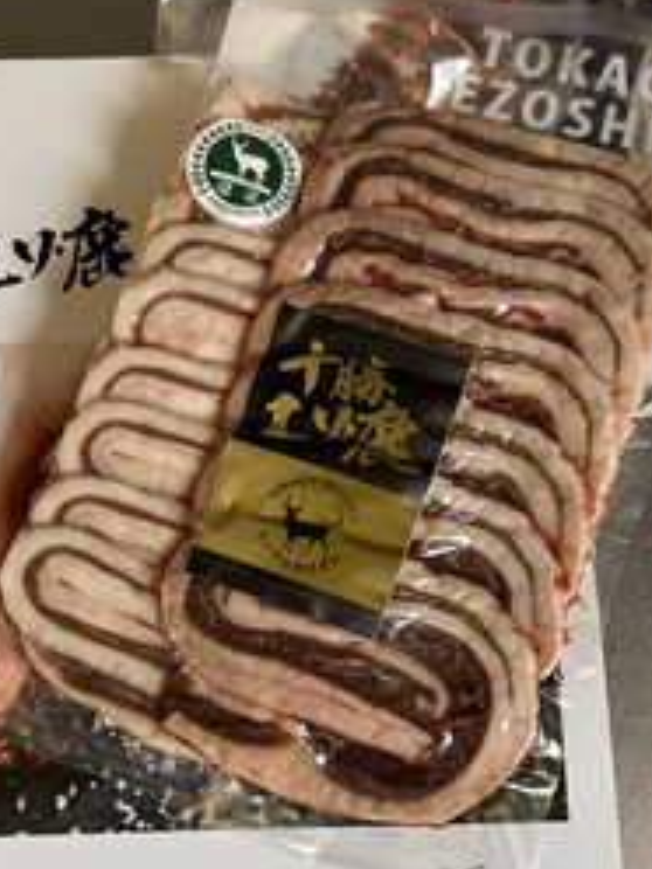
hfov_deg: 34.3
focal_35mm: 42
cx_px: 280
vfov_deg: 44.5
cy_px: 540
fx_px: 1055
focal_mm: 5.7
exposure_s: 1/48
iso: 500
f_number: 1.5
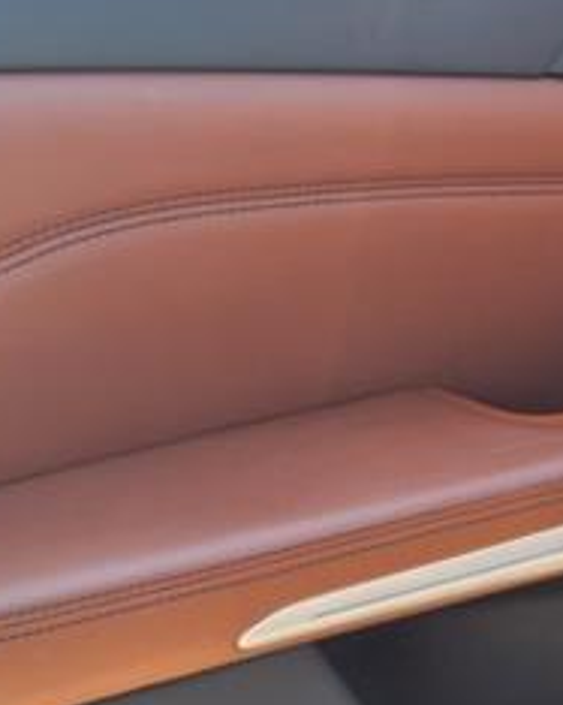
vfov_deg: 26.0
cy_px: 545
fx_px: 1501
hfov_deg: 20.9
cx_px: 491
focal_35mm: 72
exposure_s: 1/133
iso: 40
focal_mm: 3.58
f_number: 1.9
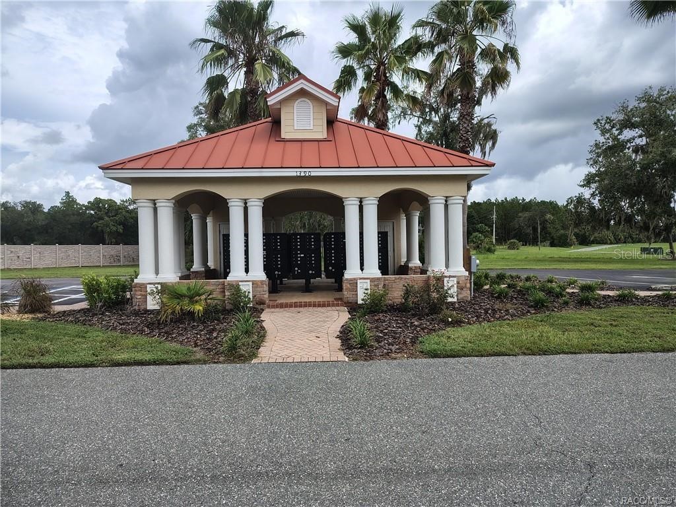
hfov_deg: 71.6
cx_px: 338
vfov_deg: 56.8
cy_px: 254
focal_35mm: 24
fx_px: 469
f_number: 1.8
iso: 100
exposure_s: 1/938
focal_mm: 5.56
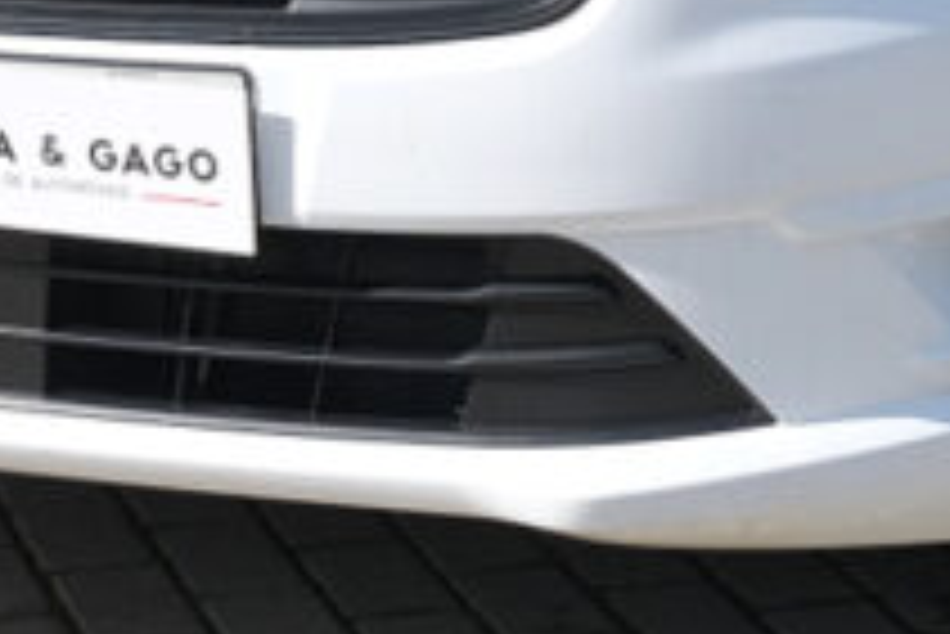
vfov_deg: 7.7
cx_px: 554
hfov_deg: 11.7
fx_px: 4621
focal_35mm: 175
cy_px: -335
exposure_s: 1/200
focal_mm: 24.2
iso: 160
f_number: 9
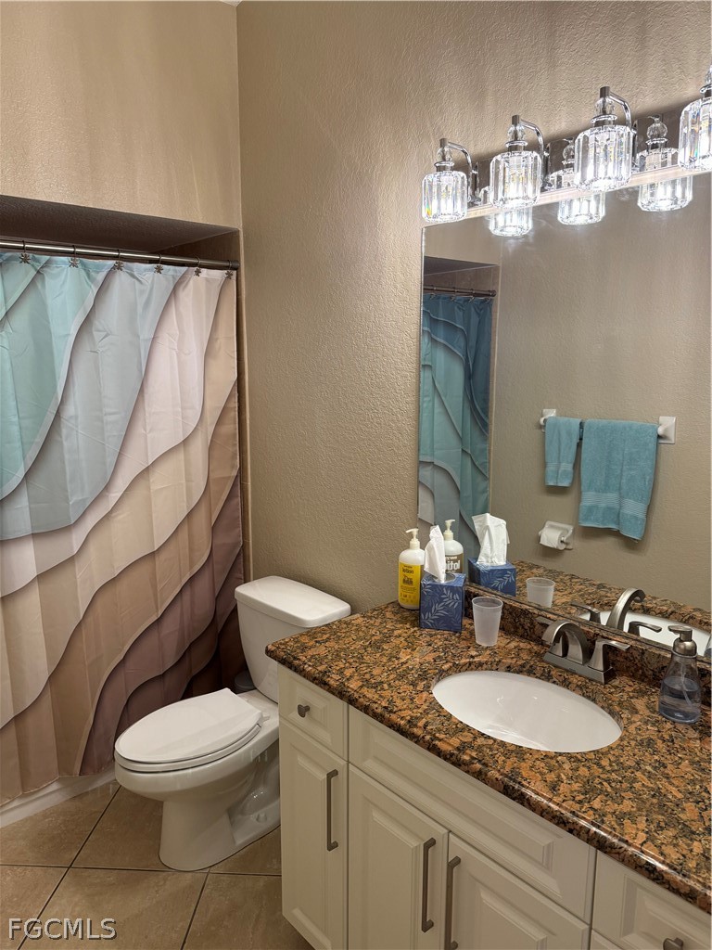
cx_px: 356
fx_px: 658
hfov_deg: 56.8
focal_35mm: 24
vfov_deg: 71.6
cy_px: 475
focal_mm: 6.76
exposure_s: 1/60
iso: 160
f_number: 1.78
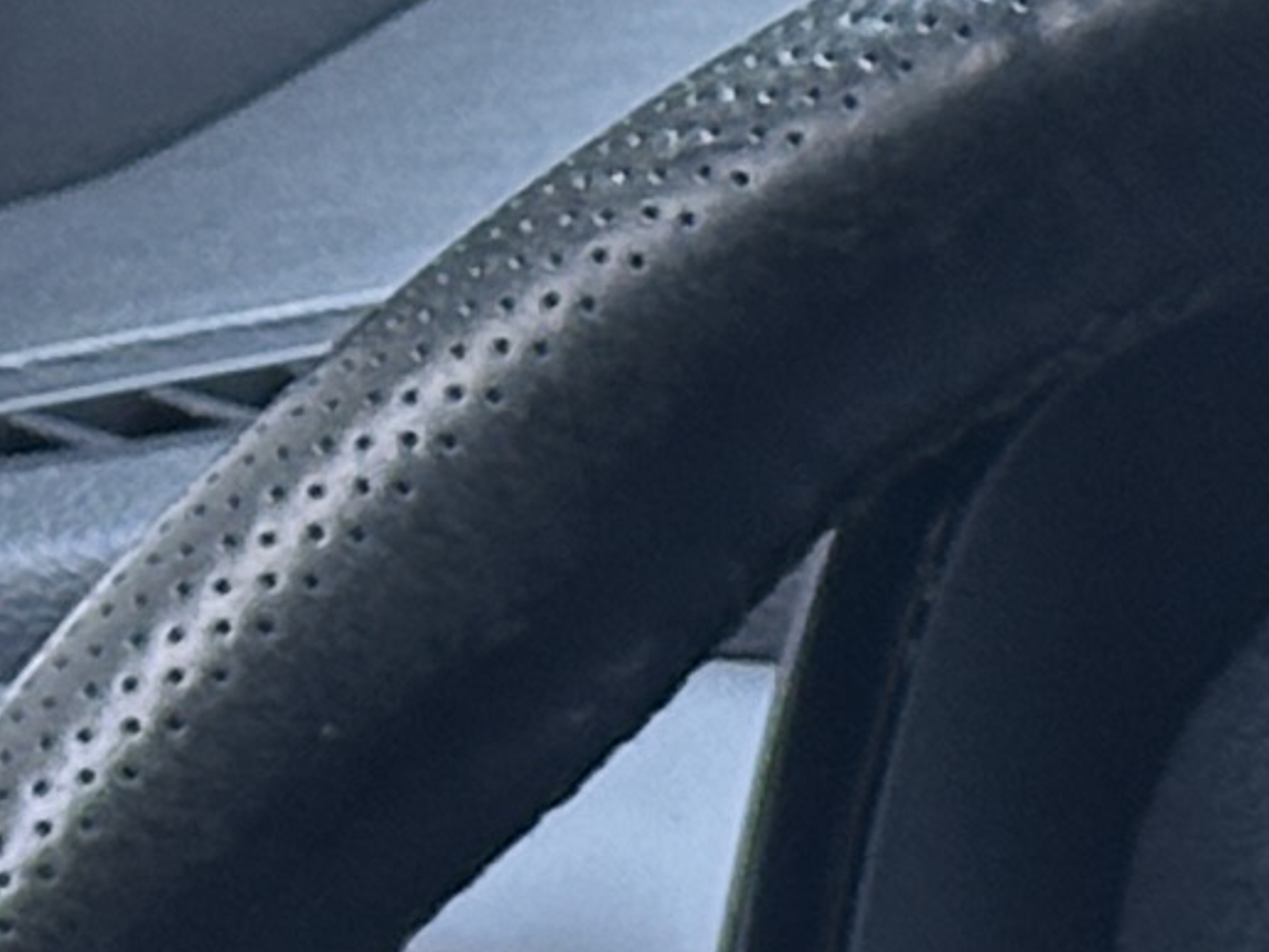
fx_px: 13747
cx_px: 2026
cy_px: 2194
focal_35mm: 375
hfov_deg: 5.2
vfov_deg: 3.9
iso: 160
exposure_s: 1/50
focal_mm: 6.86
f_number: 1.78
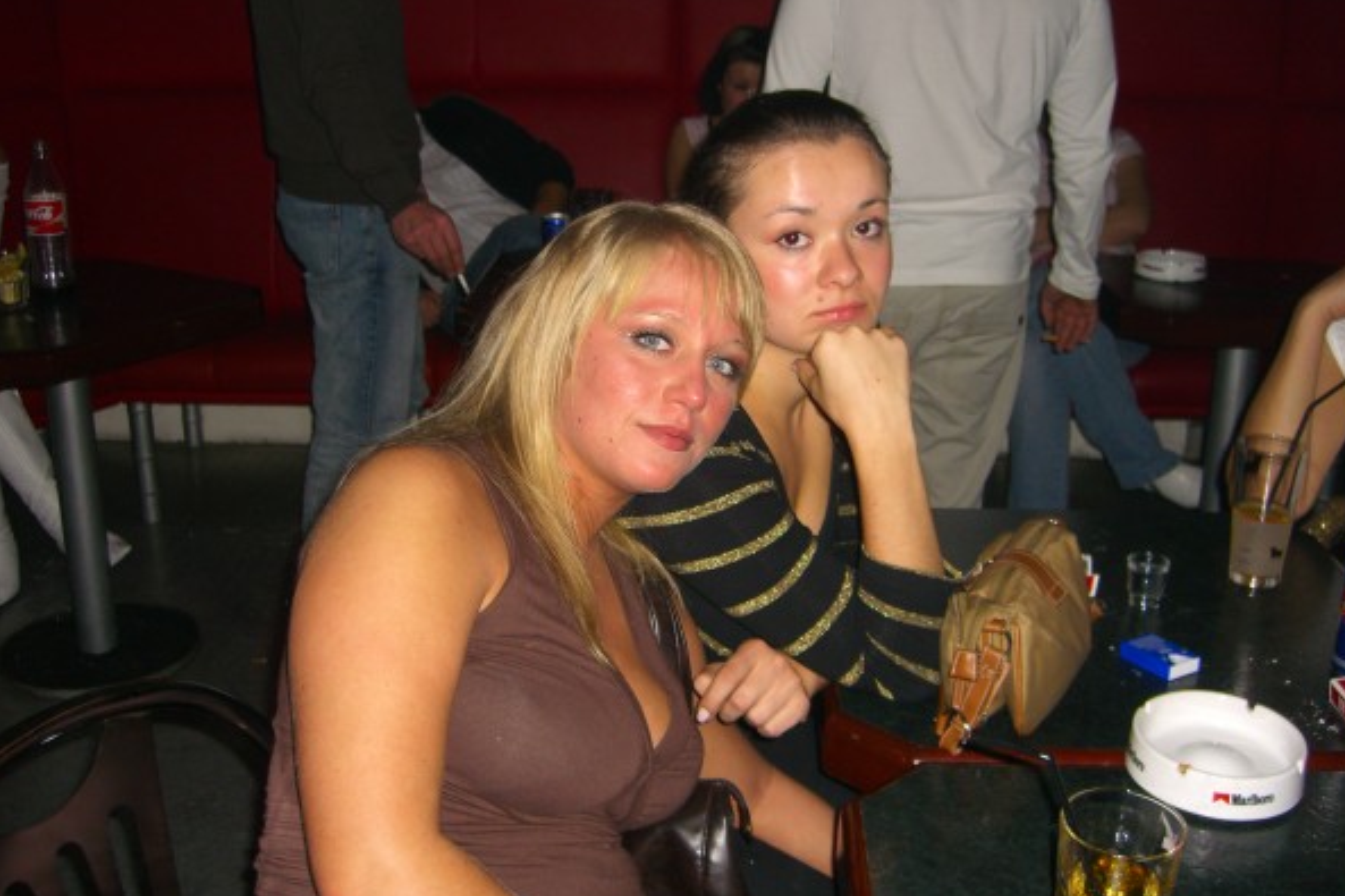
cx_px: 676
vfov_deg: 33.4
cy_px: 417
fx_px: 1494
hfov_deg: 48.5
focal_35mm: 40
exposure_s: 1/60
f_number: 2.8
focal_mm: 7.9
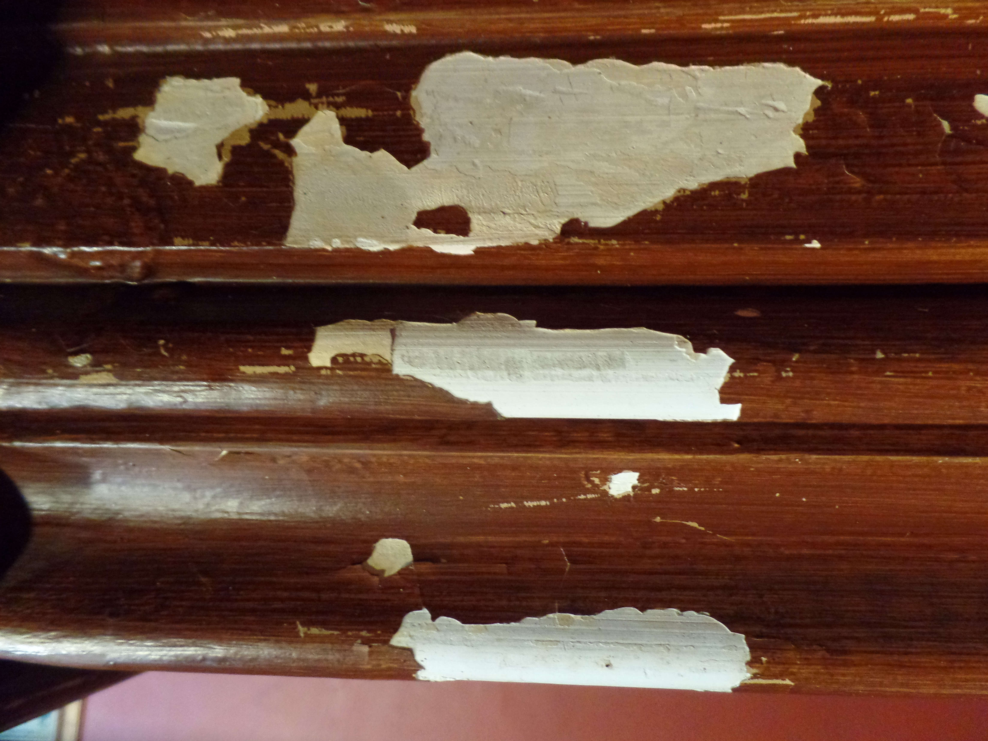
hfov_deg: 73.9
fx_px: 656
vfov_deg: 58.9
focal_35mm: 23
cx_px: 494
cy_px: 370
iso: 800
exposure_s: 1/15
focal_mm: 4.1
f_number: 2.8
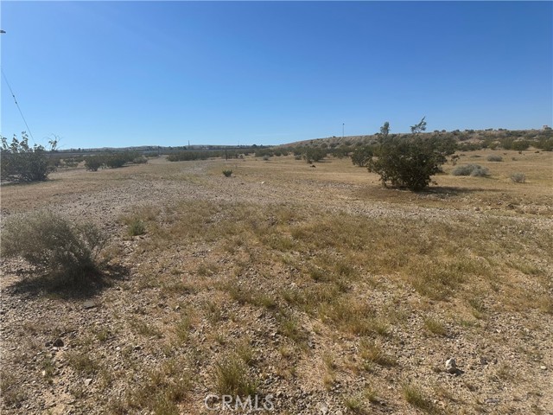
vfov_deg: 56.8
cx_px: 276
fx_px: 383
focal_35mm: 24
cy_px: 208
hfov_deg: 71.6
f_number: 1.78
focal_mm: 6.86
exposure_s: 1/7576
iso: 80
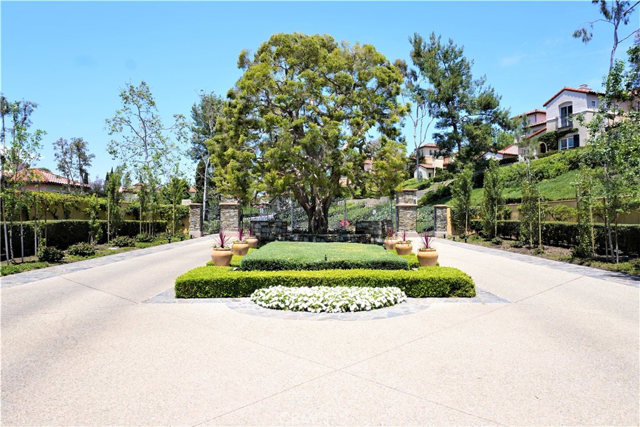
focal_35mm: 24
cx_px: 320
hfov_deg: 73.7
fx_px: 427
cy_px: 214
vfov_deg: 53.1
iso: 100
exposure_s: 1/160
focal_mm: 16
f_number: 10
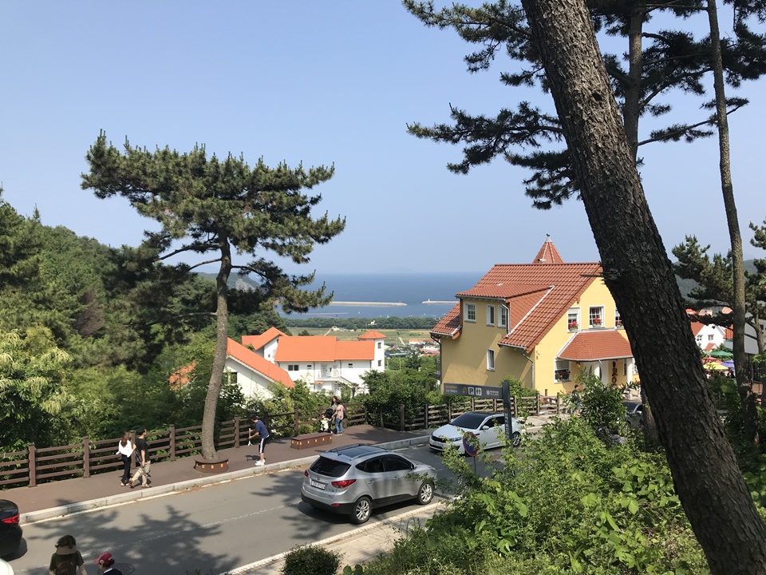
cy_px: 288
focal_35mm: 28
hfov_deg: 63.4
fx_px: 620
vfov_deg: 49.7
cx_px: 383
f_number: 1.8
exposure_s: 1/1742
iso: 20
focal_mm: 3.99
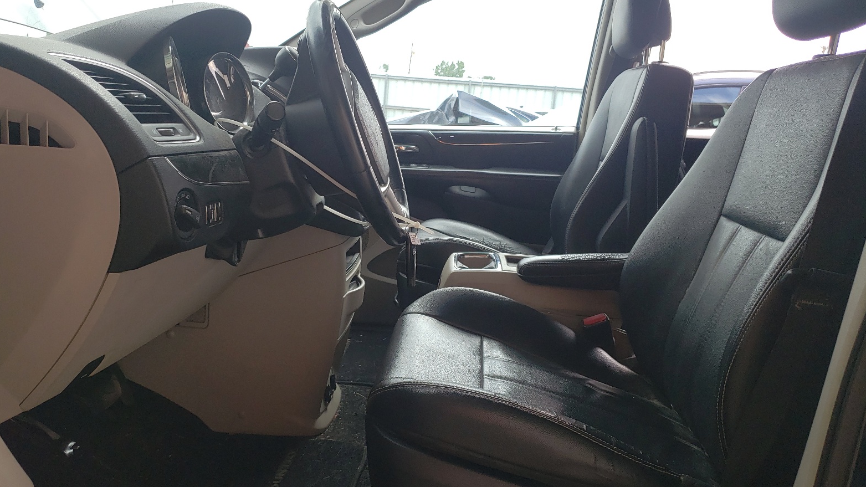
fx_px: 666
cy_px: 270
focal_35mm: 29
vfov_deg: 40.1
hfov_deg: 66.1
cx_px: 424
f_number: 1.5
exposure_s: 1/294
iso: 50
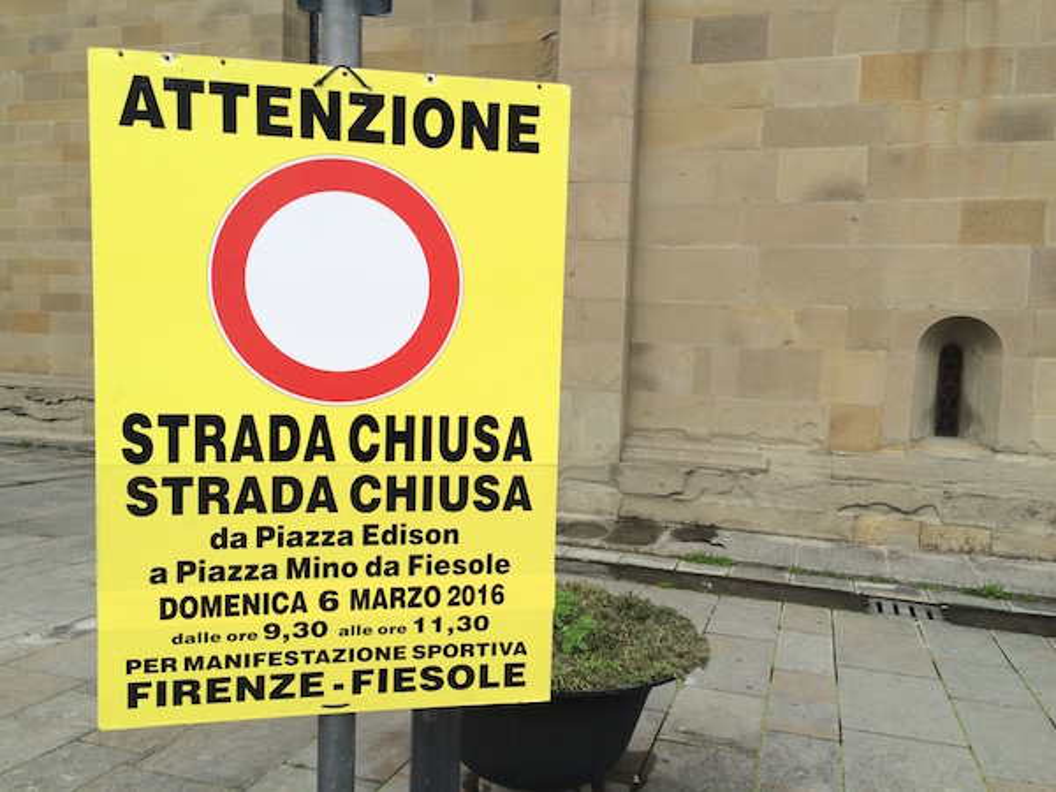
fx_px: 885
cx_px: 528
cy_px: 396
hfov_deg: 61.7
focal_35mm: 29
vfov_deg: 48.2
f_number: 2.2
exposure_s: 1/461
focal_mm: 4.15
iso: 32
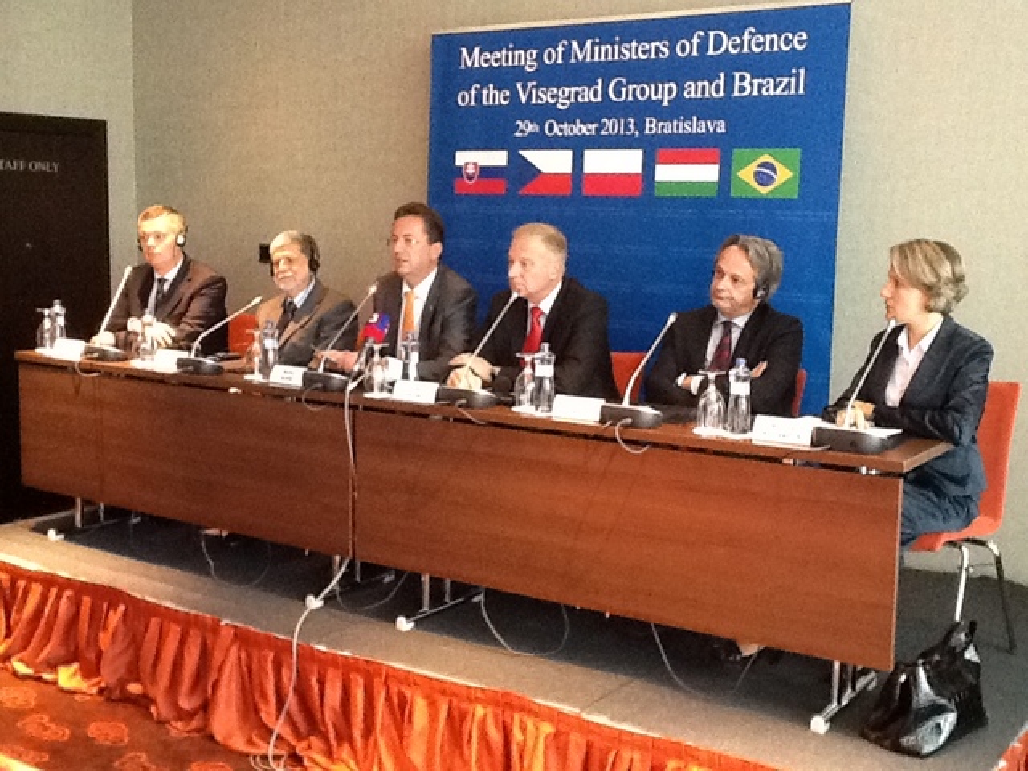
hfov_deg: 42.9
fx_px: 1307
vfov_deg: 32.9
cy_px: 386
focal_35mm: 44
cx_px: 514
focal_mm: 2.03
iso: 320
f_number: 2.4
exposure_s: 1/15
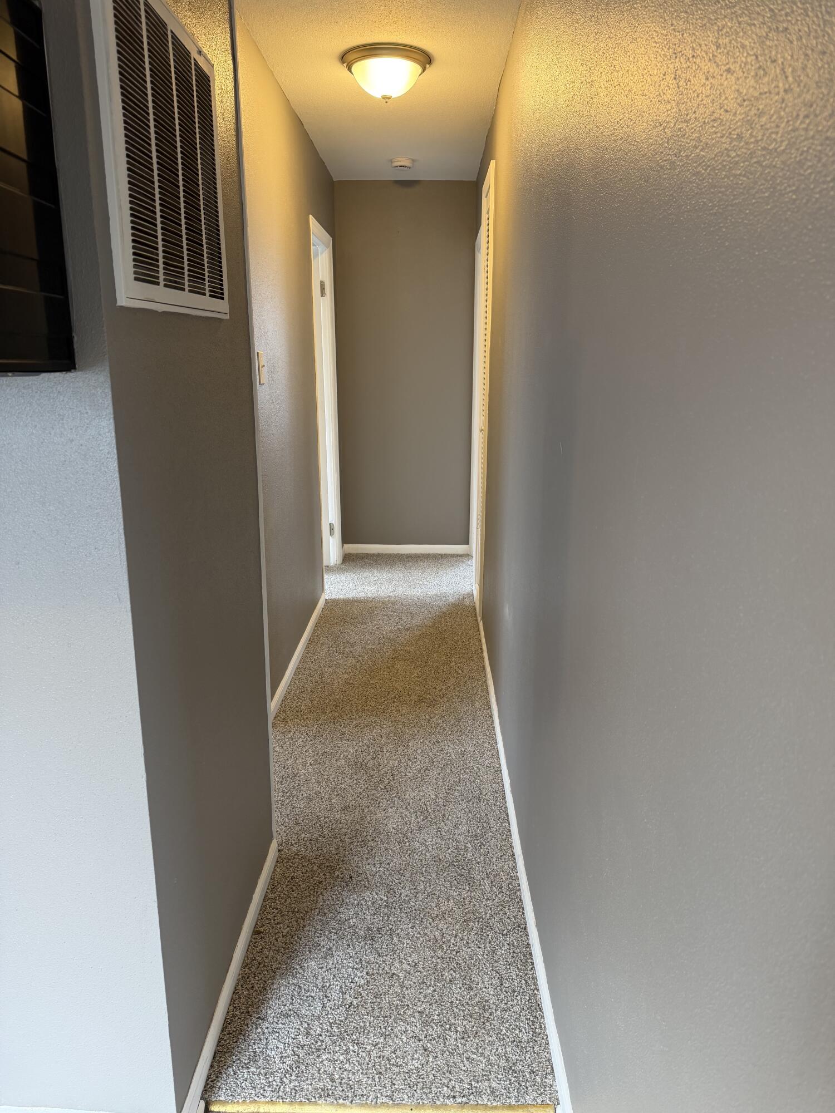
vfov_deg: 71.6
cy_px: 556
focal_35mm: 24
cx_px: 418
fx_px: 772
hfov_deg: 56.8
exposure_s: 1/84
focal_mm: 6.76
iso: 200
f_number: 1.78
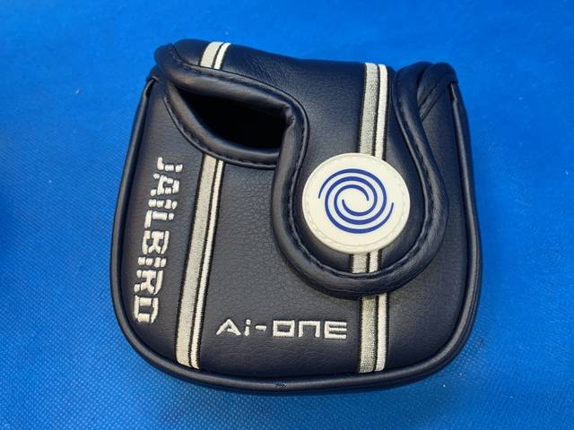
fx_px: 431
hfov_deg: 67.3
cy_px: 215
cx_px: 287
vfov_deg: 53.1
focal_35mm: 26
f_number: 1.8
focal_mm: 4.25
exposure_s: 1/60
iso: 100
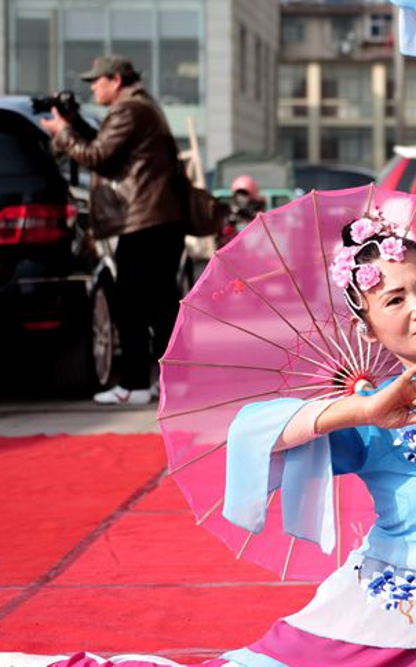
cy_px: 218
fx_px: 1834
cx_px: 543
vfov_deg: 20.5
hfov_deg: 12.5
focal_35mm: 101
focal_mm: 40
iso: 200
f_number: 2.8
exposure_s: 1/2000
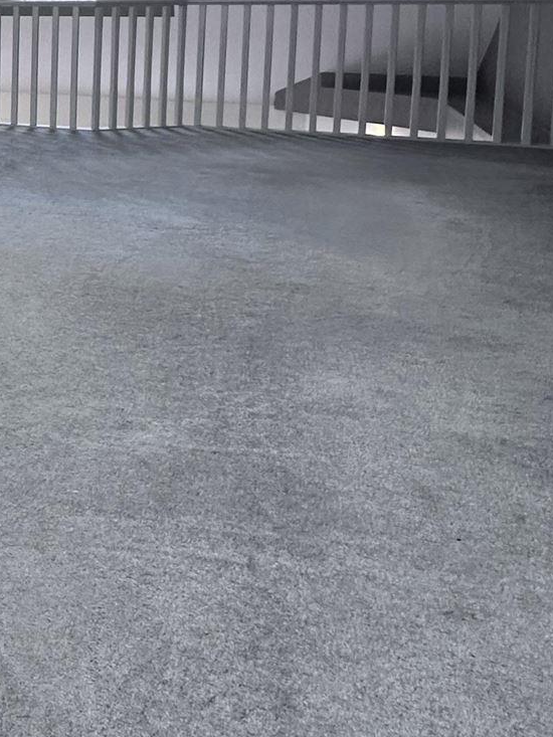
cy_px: 77
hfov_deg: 24.7
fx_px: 937
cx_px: -295
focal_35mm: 44
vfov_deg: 39.9
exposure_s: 1/60
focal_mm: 2.22
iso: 250
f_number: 2.2
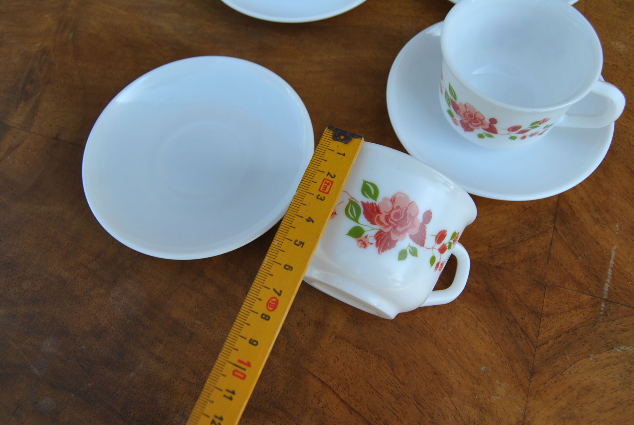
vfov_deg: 43.7
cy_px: 212
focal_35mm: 30
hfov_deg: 61.9
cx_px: 317
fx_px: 529
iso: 100
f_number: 6.3
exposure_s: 1/160
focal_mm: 20
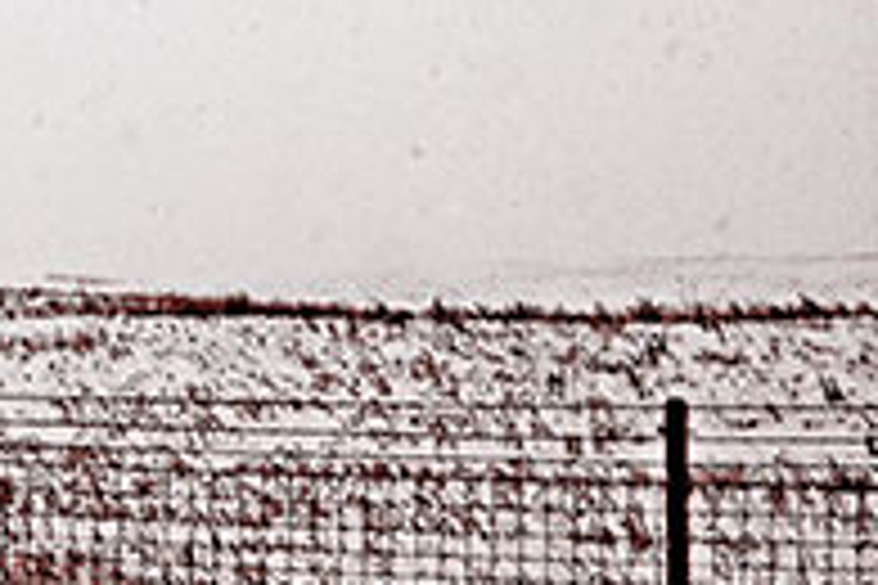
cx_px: -122
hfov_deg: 24.3
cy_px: -16
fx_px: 1878
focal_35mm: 77
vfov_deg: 17.3
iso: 64
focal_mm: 20
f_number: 10
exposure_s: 1/400
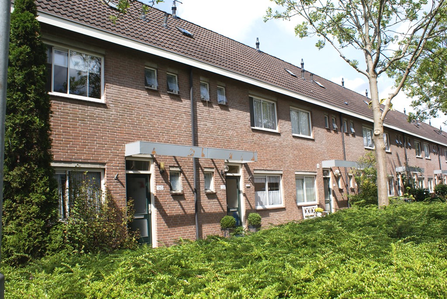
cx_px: 224
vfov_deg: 43.7
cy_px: 150
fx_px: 373
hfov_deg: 61.9
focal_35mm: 30
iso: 100
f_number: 10
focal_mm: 20
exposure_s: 1/125
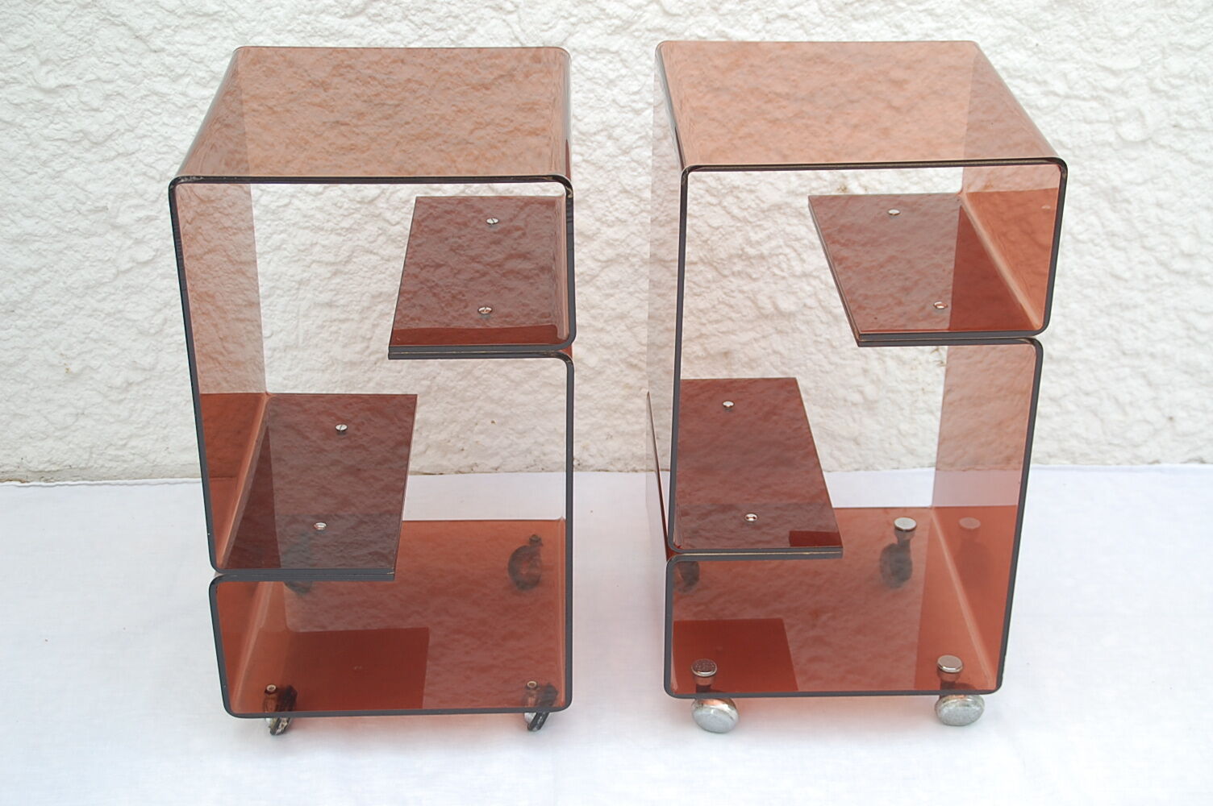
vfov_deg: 23.7
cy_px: 403
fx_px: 1919
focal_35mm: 57
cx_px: 606
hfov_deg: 35.1
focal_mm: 38
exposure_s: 1/160
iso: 200
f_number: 6.3
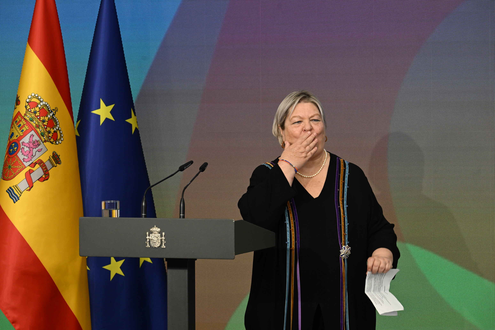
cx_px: 248
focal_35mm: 200
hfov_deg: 10.3
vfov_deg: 6.9
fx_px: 2750
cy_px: 165
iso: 2000
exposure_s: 1/80
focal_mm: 200
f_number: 8
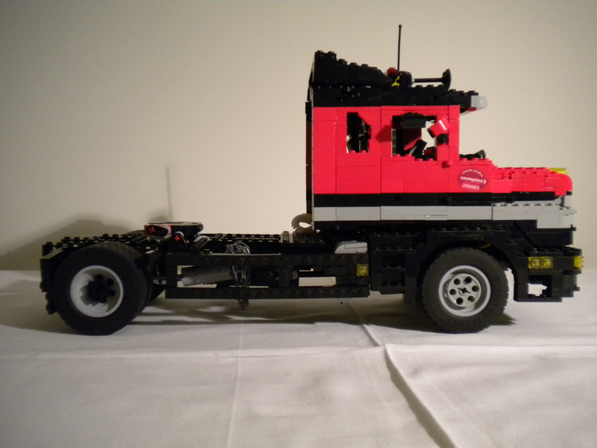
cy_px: 224
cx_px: 298
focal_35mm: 35
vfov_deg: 40.7
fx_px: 604
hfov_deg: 52.6
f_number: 3.1
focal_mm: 6.3
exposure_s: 1/32.6
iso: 400
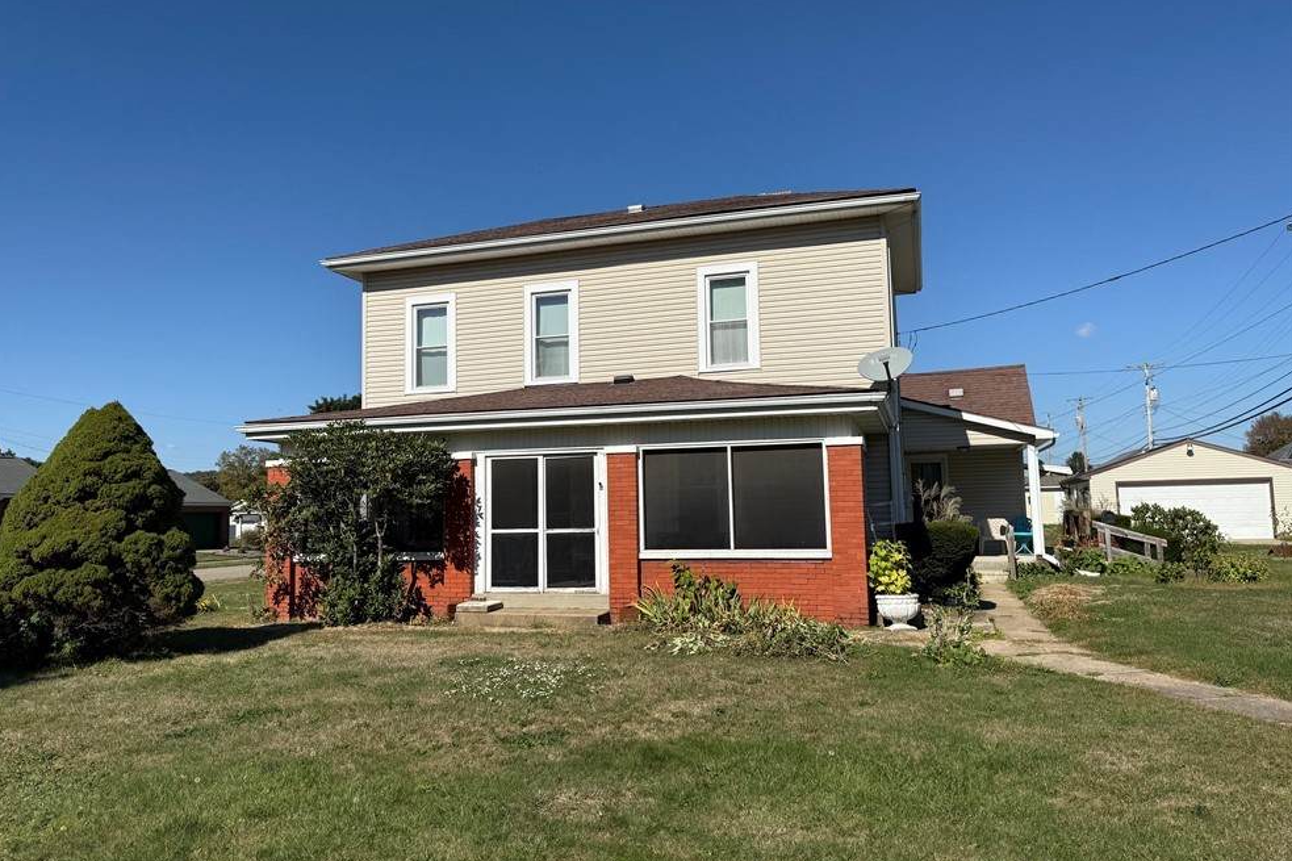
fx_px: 933
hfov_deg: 69.4
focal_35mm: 26
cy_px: 415
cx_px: 627
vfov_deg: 49.5
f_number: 1.78
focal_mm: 6.76
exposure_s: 1/7353
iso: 80
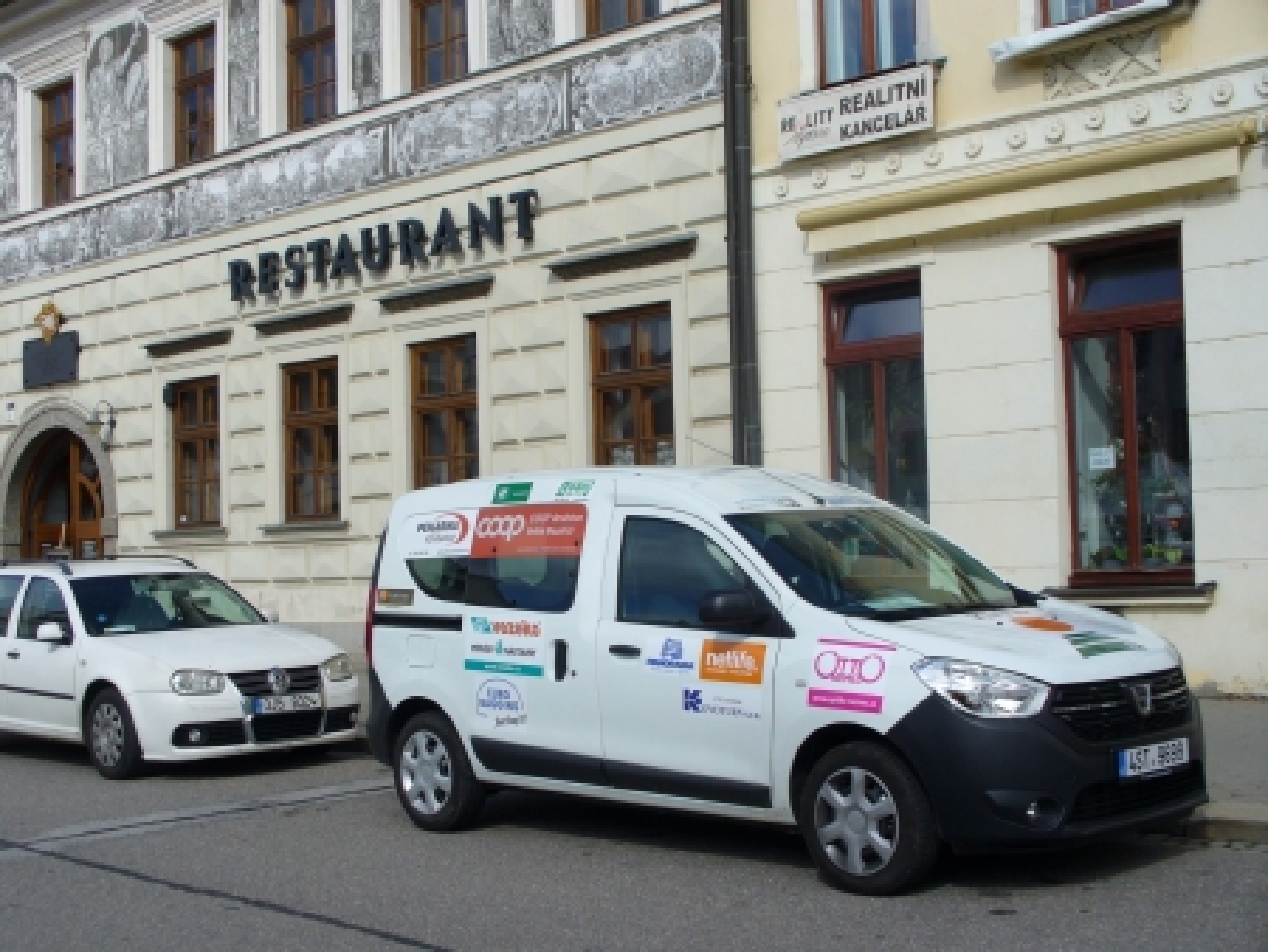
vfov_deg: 30.3
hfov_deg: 39.6
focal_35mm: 48
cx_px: 634
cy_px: 476
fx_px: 1759
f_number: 6
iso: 80
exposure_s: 1/500
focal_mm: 7.9
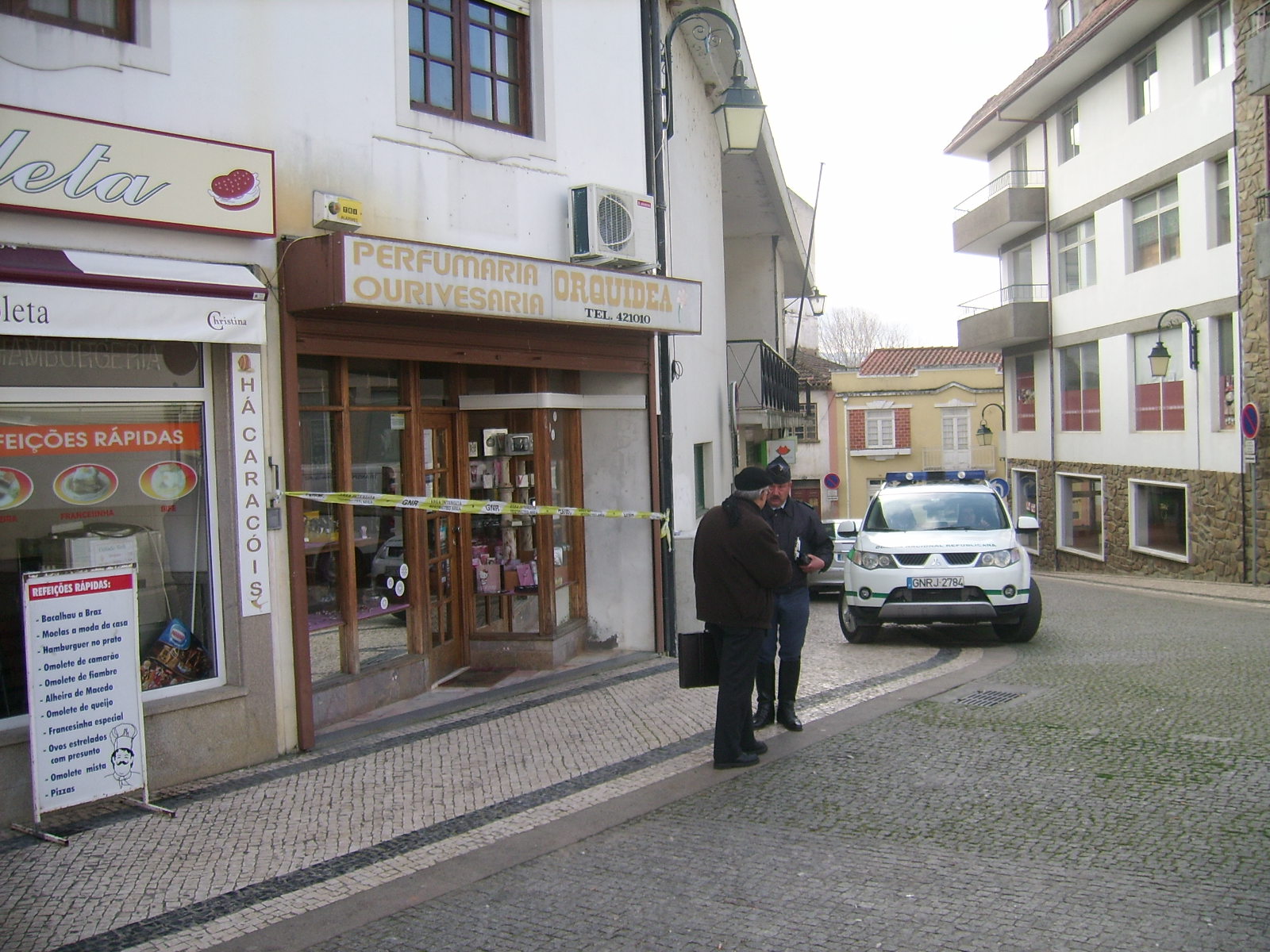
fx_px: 1284
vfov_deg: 40.7
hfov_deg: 52.6
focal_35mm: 35
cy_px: 476
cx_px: 635
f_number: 2.8
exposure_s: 1/229
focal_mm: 5.95
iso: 50
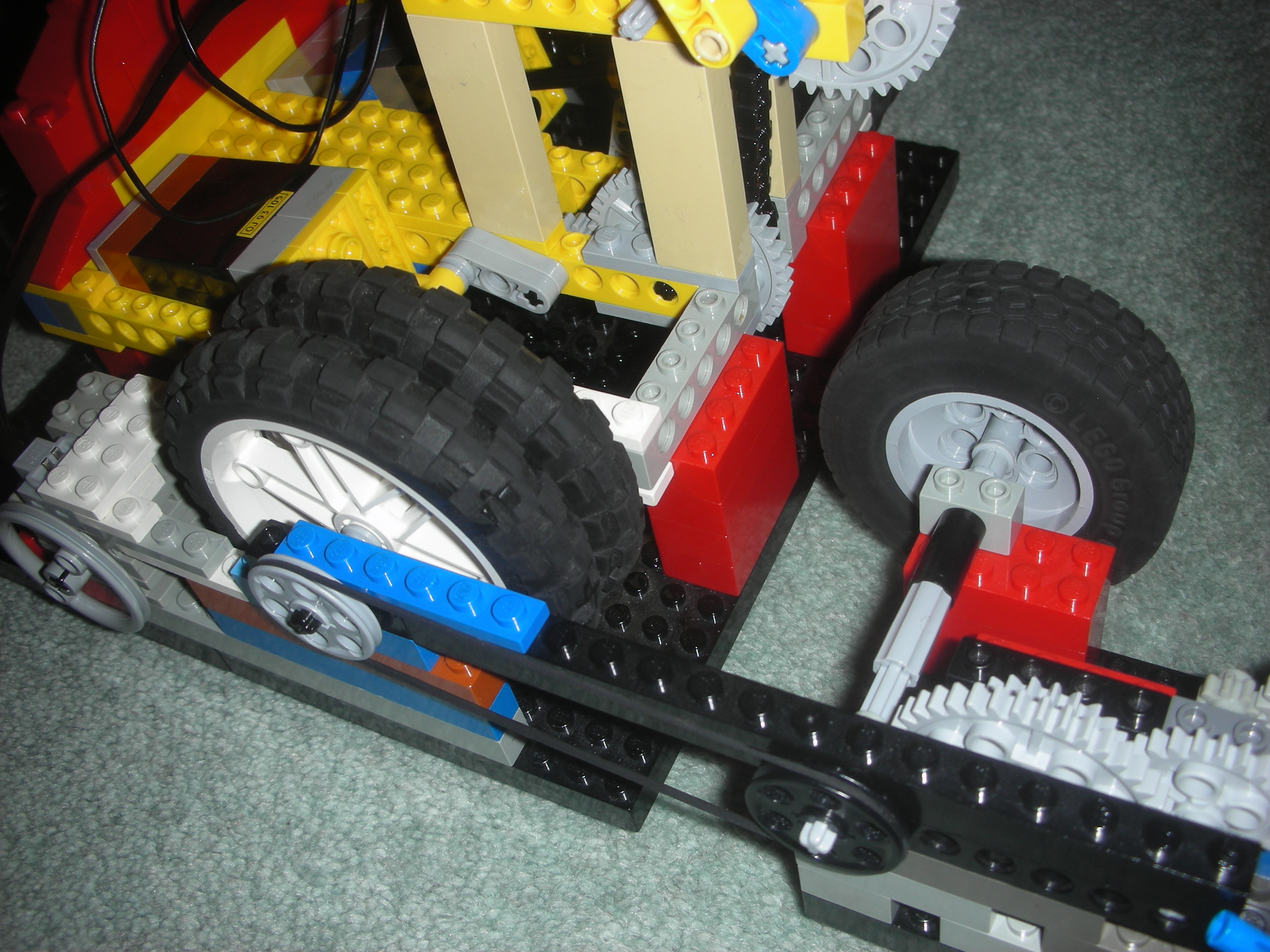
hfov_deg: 52.6
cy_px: 476
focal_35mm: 35
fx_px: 1284
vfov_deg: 40.7
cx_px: 635
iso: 50
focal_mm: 5.8
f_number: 8.5
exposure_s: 1/60.1
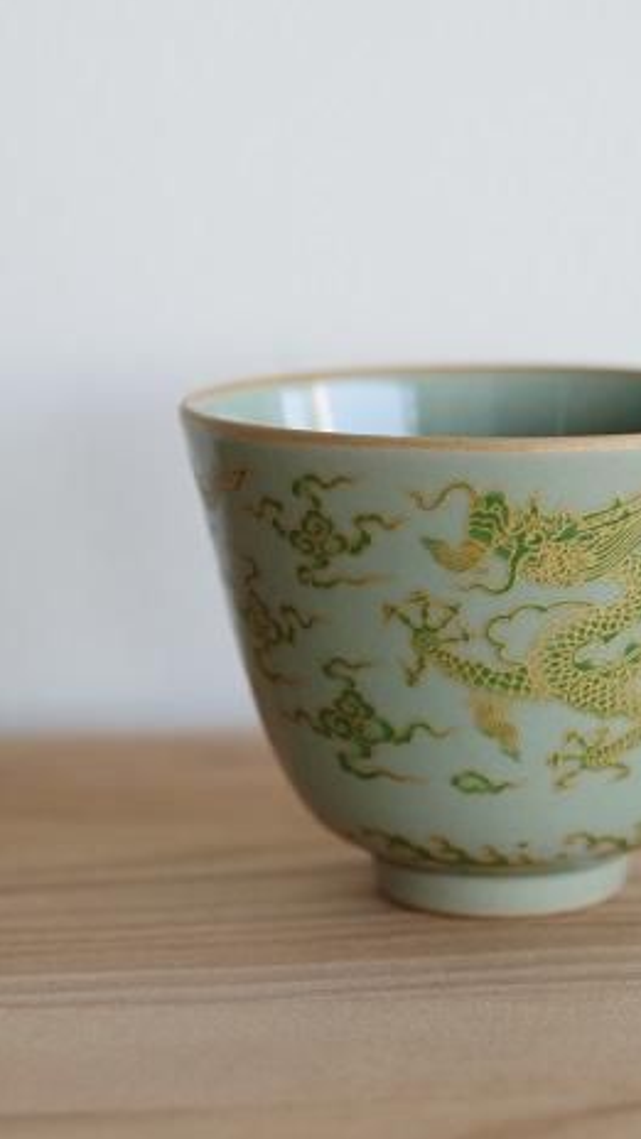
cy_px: 705
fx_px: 2659
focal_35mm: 88
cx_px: 533
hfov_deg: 13.7
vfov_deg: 24.1
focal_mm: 35
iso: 800
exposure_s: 1/125
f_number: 3.5
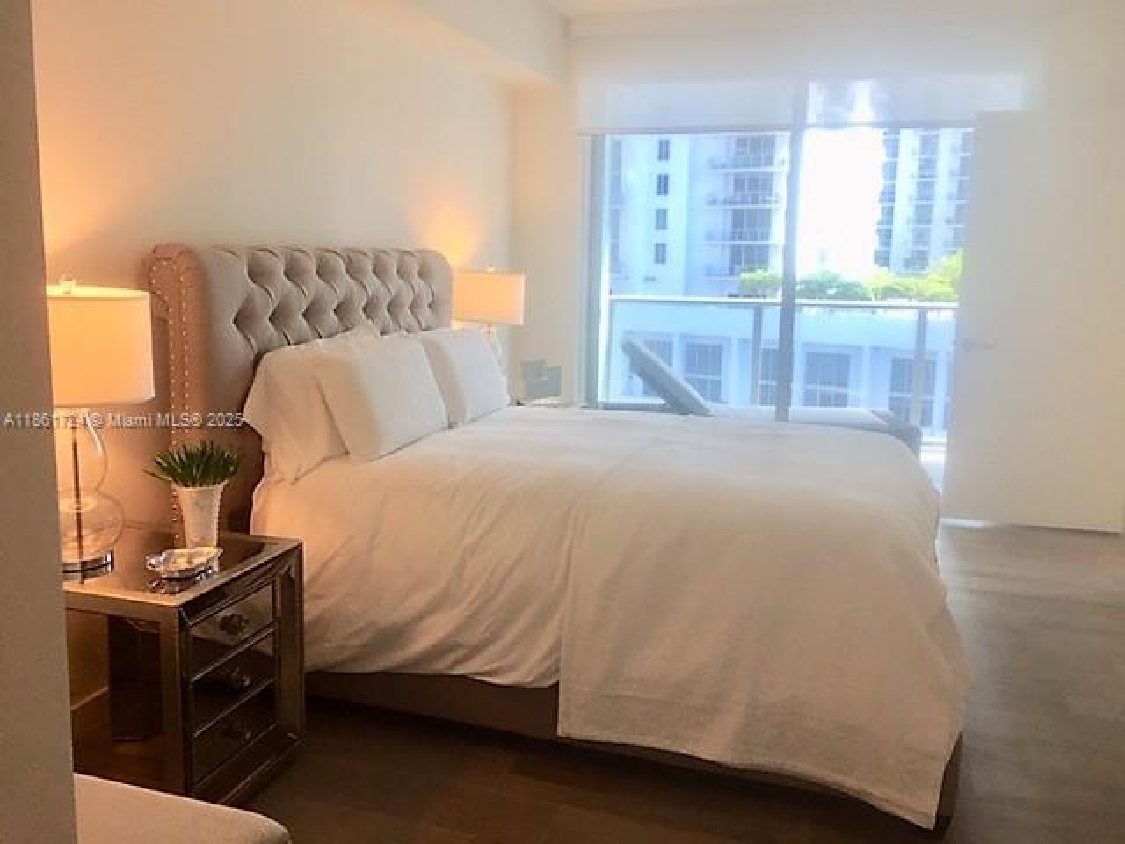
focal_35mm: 29
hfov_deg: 61.7
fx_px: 942
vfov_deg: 48.2
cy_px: 422
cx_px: 562
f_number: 2.2
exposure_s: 1/120
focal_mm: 4.15
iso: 50
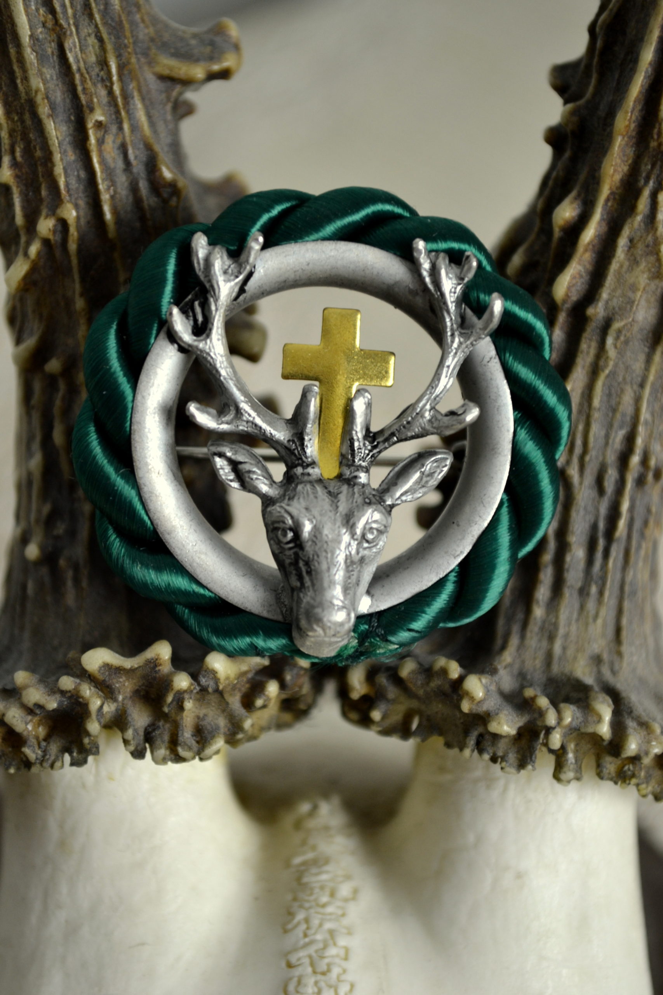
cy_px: 498
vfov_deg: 24.6
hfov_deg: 16.6
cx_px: 332
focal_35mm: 82
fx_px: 2279
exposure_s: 1/50
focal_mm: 55
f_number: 5.6
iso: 400
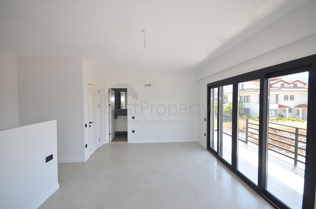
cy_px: 104
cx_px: 158
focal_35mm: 16
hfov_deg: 95.1
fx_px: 145
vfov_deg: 71.8
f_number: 7.1
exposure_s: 1/200
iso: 400
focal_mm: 11
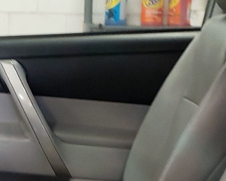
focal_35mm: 115
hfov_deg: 16.7
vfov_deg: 12.7
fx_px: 769
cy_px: 276
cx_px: 67
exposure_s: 1/40
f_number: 1.5
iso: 288
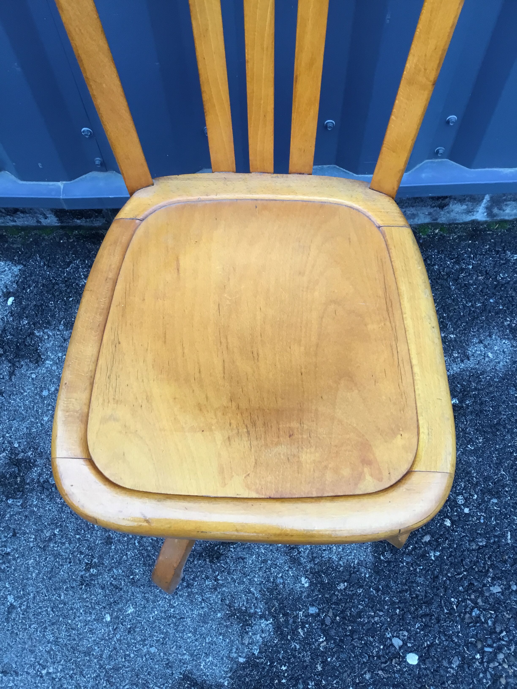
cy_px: 344
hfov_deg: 45.4
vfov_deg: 58.4
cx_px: 258
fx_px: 617
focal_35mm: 31
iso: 50
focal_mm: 3.3
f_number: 2.4
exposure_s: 1/30
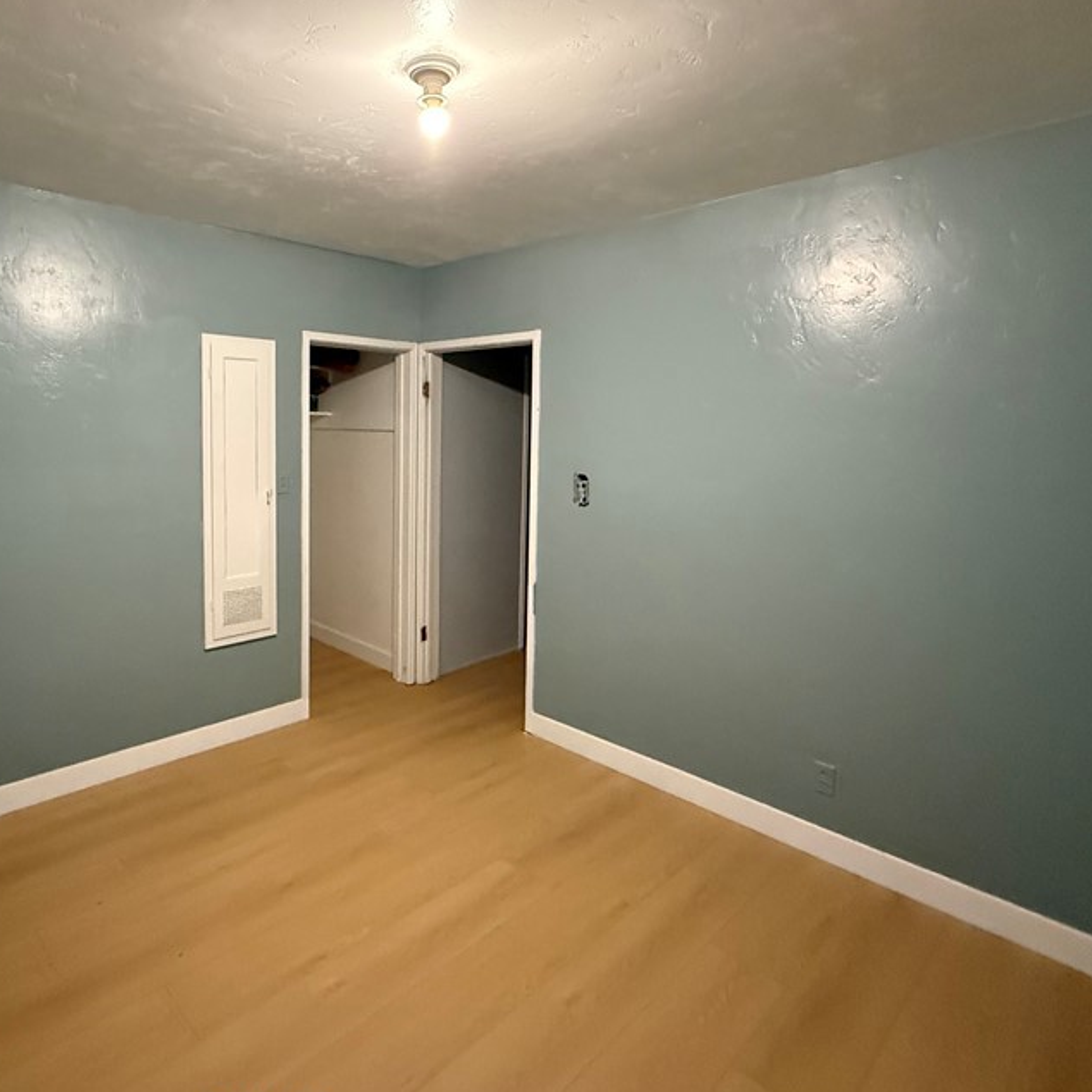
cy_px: 475
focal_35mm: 20
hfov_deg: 73.7
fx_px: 714
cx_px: 415
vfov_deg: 74.5
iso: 1000
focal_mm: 2.22
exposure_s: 1/60
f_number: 2.2
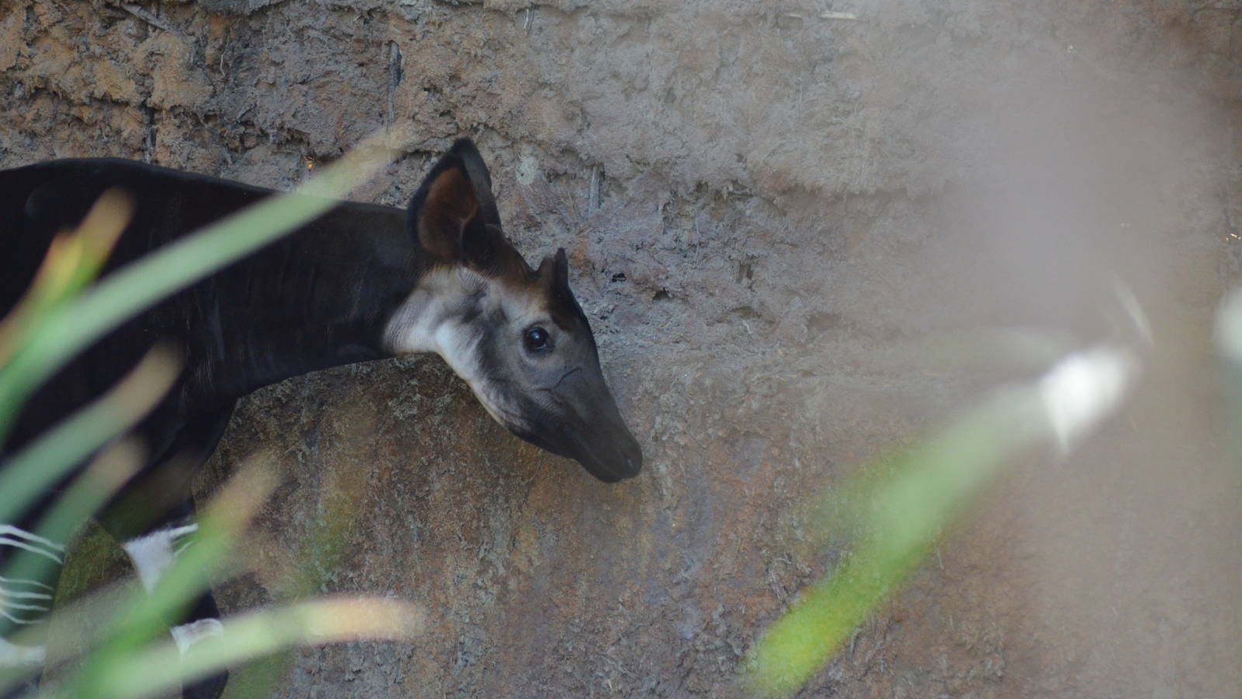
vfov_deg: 4.3
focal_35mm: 283
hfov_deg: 7.6
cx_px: 622
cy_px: 298
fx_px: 9321
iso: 2000
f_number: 4.5
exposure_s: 1/500
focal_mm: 180
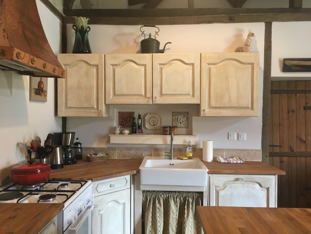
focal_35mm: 29
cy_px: 117
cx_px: 156
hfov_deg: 61.7
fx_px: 261
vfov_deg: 48.2
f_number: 2.2
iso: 125
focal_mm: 4.15
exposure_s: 1/33
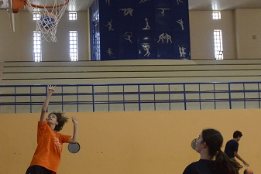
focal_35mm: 57
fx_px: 413
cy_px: 109
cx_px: 45
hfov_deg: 33.8
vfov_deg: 23.7
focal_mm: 32
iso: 6400
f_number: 5
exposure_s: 1/400
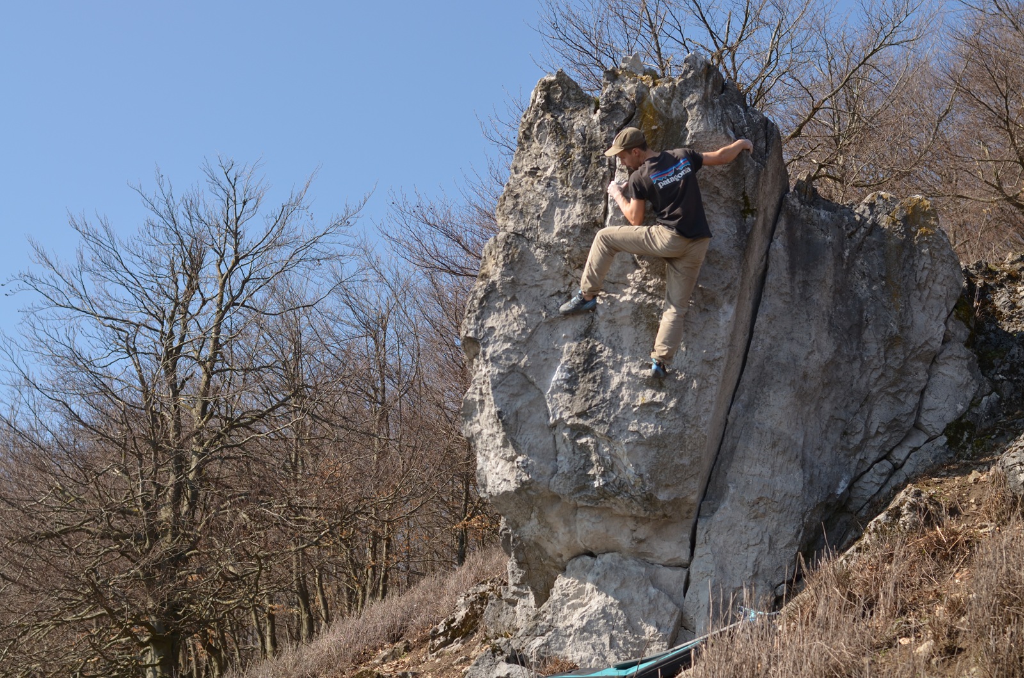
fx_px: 2128
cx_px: 512
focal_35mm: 75
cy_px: 339
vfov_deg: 18.1
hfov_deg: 27.1
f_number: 4
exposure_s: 1/800
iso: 100
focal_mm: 50
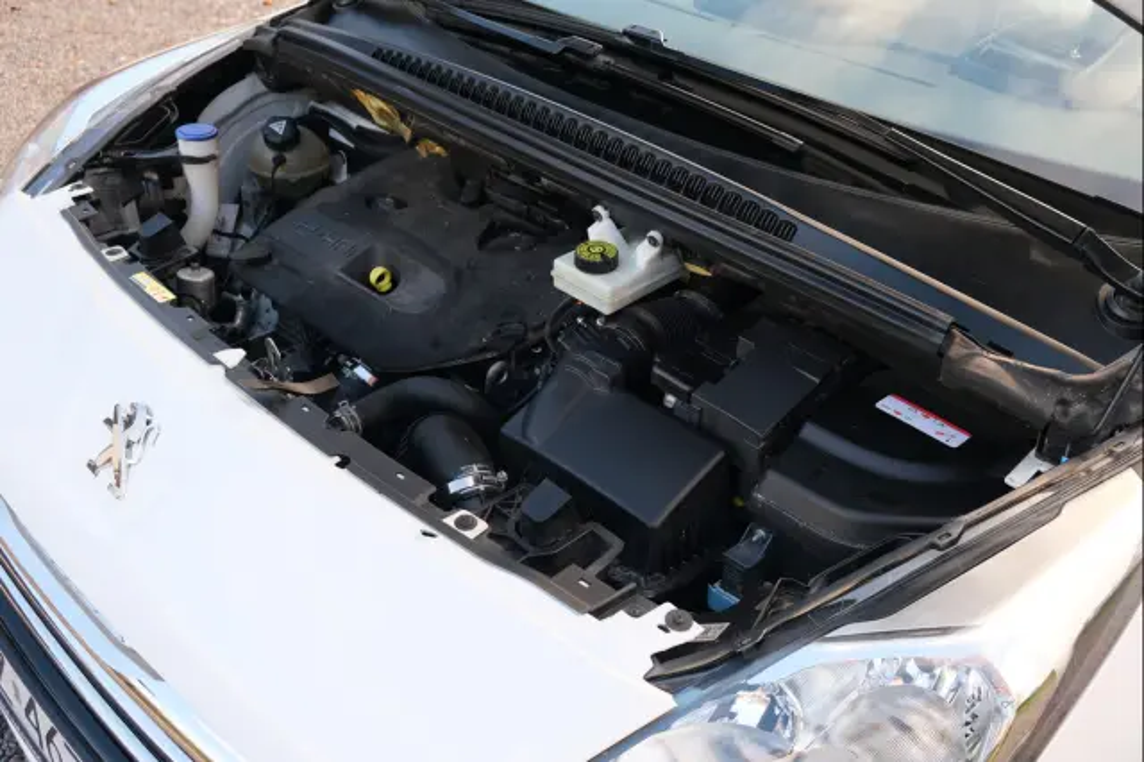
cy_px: 381
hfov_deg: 57.2
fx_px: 1048
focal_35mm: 33
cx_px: 572
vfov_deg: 39.9
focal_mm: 22.3
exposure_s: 1/120
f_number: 4.5
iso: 320
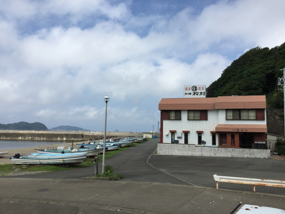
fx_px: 239
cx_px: 142
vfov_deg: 48.2
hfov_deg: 61.7
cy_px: 107
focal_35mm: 29
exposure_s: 1/2825
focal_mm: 4.15
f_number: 2.2
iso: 32
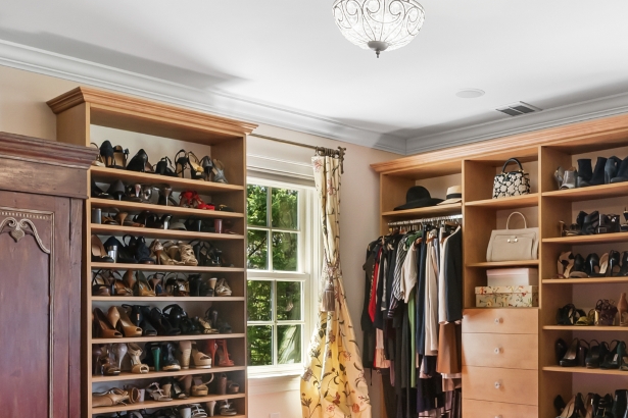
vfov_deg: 32.2
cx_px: 470
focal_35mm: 41
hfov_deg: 45.8
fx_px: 715
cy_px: 295
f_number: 9
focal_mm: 14
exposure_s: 1.3
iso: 400
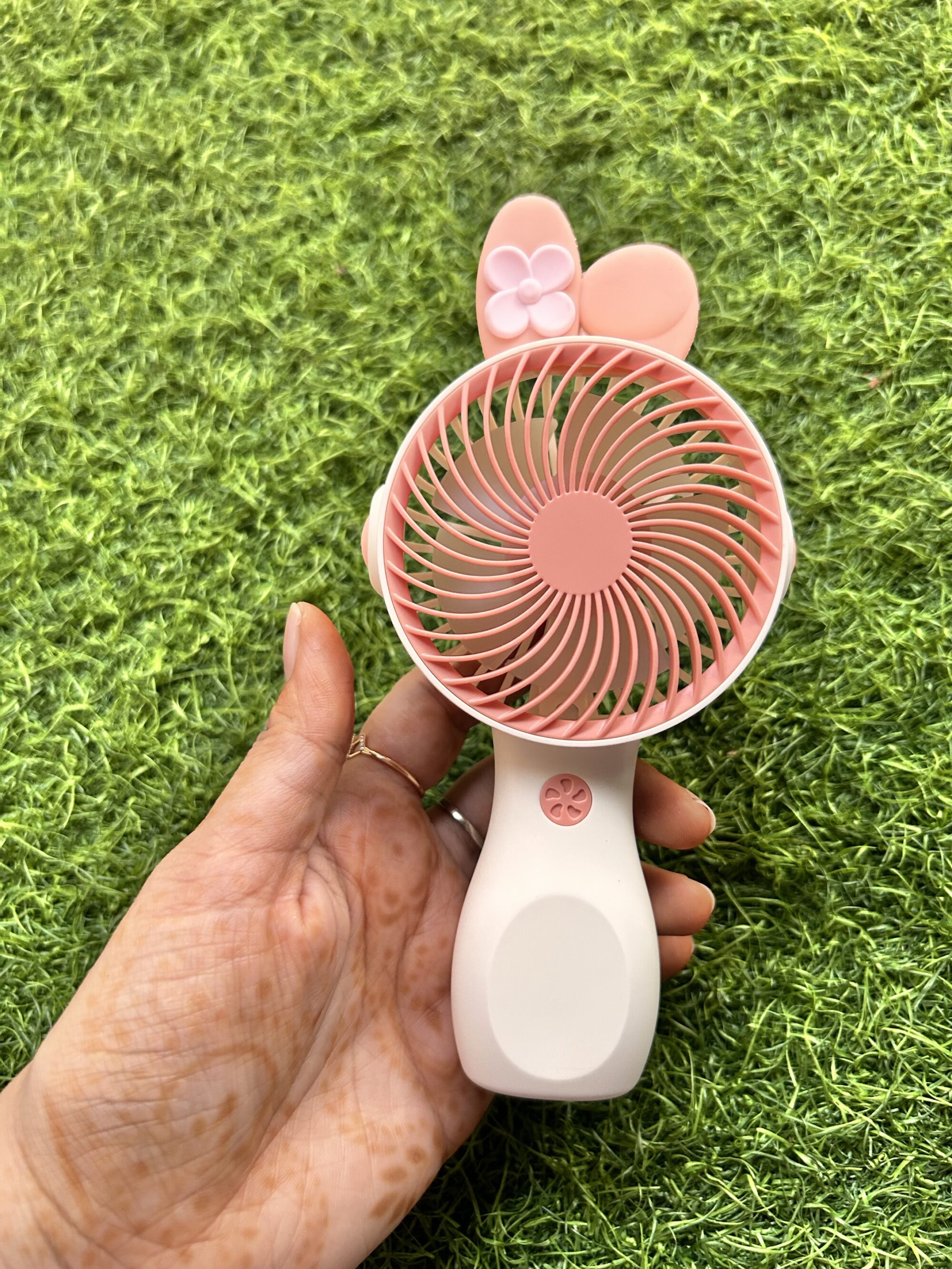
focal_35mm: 26
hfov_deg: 53.1
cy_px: 634
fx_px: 953
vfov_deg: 67.3
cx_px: 476
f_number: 1.5
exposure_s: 1/50
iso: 160
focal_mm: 5.7
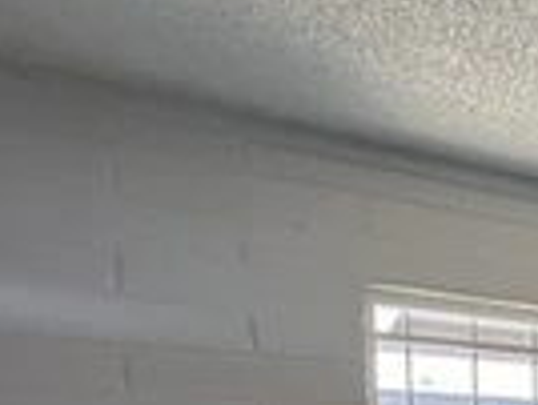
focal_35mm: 58
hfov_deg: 18.0
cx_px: 1136
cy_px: 533
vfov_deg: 22.5
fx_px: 903
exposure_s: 1/68
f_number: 1.8
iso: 250
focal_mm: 1.57
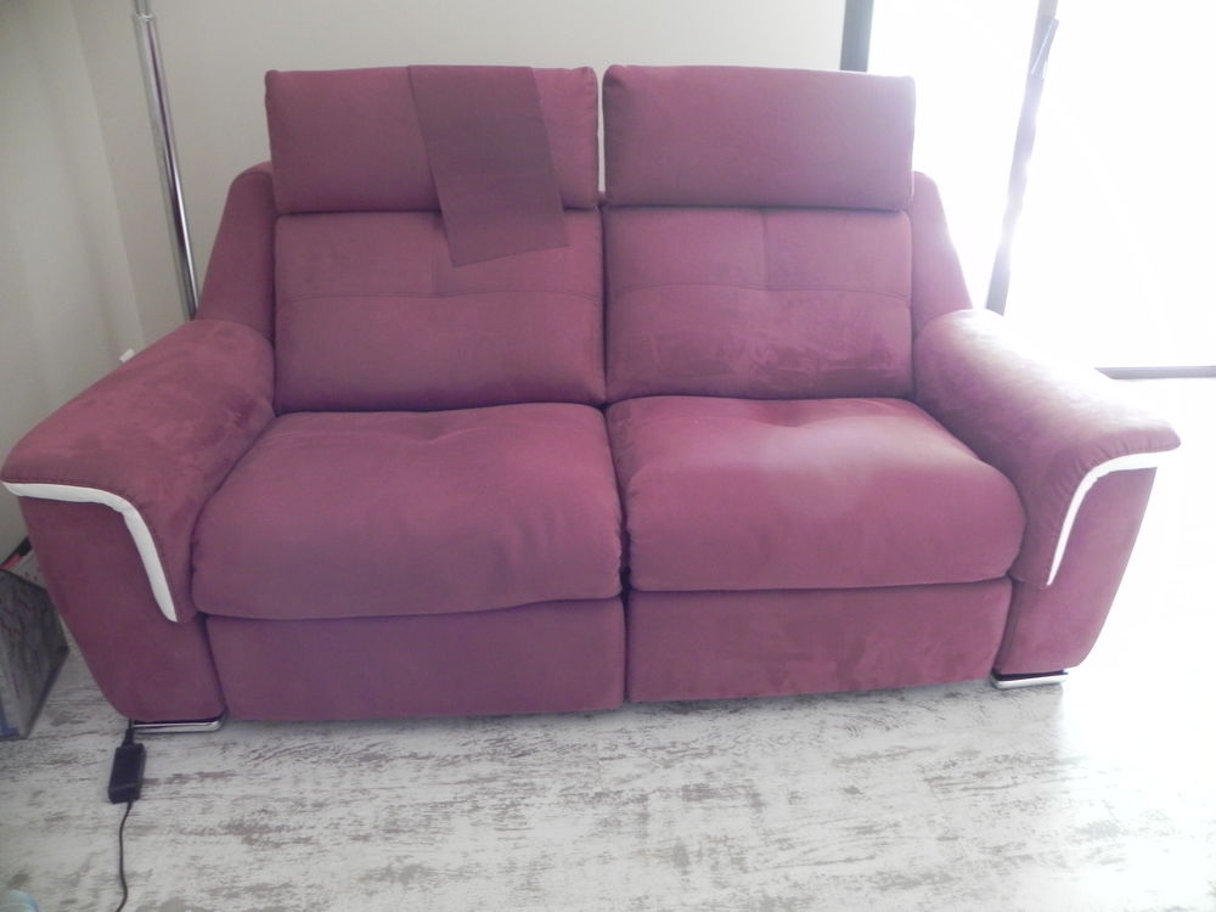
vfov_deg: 53.1
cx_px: 608
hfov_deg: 67.3
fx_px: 913
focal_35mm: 26
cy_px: 456
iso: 400
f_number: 2.8
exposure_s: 1/21.5
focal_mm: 4.6
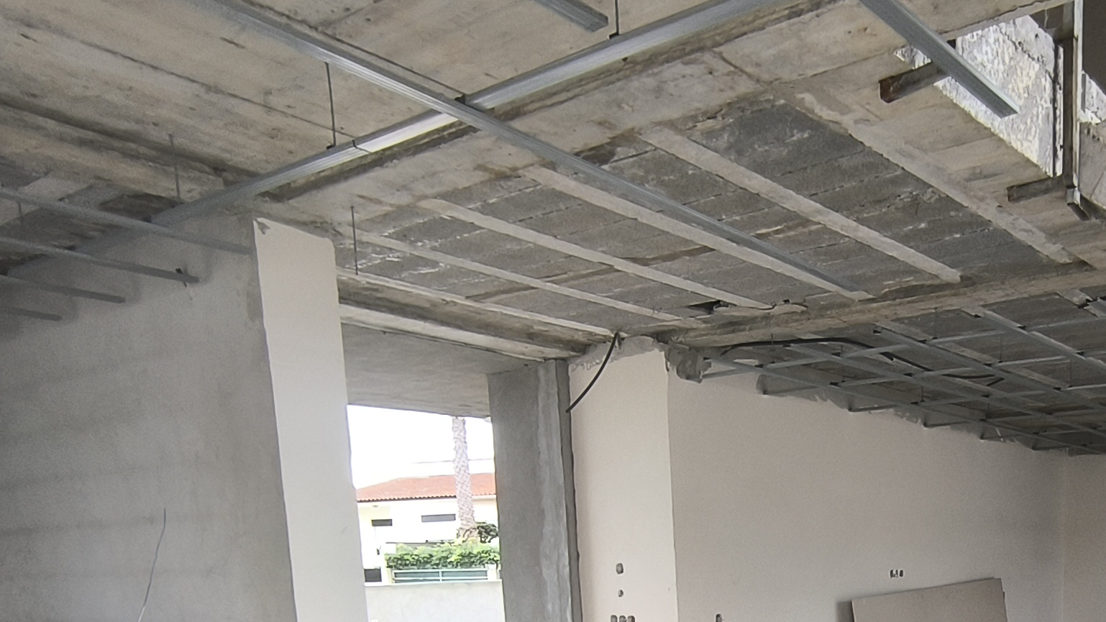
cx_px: 885
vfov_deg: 27.7
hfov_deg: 50.7
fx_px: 1085
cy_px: 763
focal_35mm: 37
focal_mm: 1.65
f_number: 2.2
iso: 50
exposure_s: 1/50
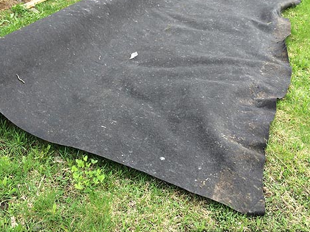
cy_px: 87
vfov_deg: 35.0
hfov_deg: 45.7
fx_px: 367
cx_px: 133
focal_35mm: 41
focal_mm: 4.12
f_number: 2.2
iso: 32
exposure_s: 1/570
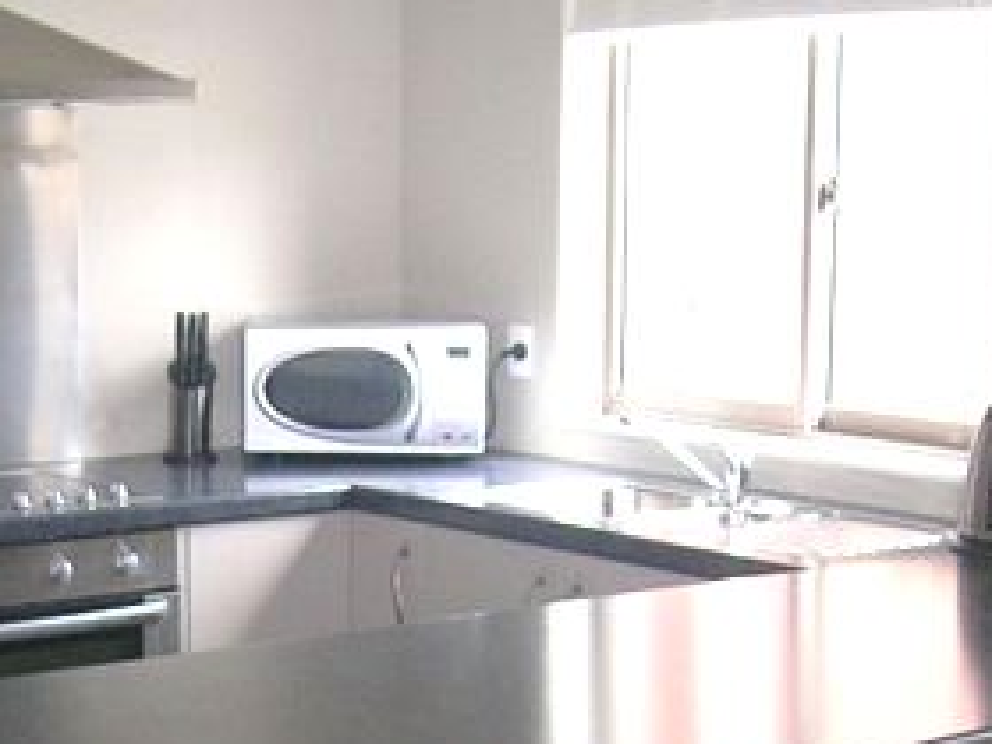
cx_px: 276
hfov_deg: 24.2
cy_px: 737
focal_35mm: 80
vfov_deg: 18.0
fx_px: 2293
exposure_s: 1/60.1
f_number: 2.8
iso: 167
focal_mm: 5.4
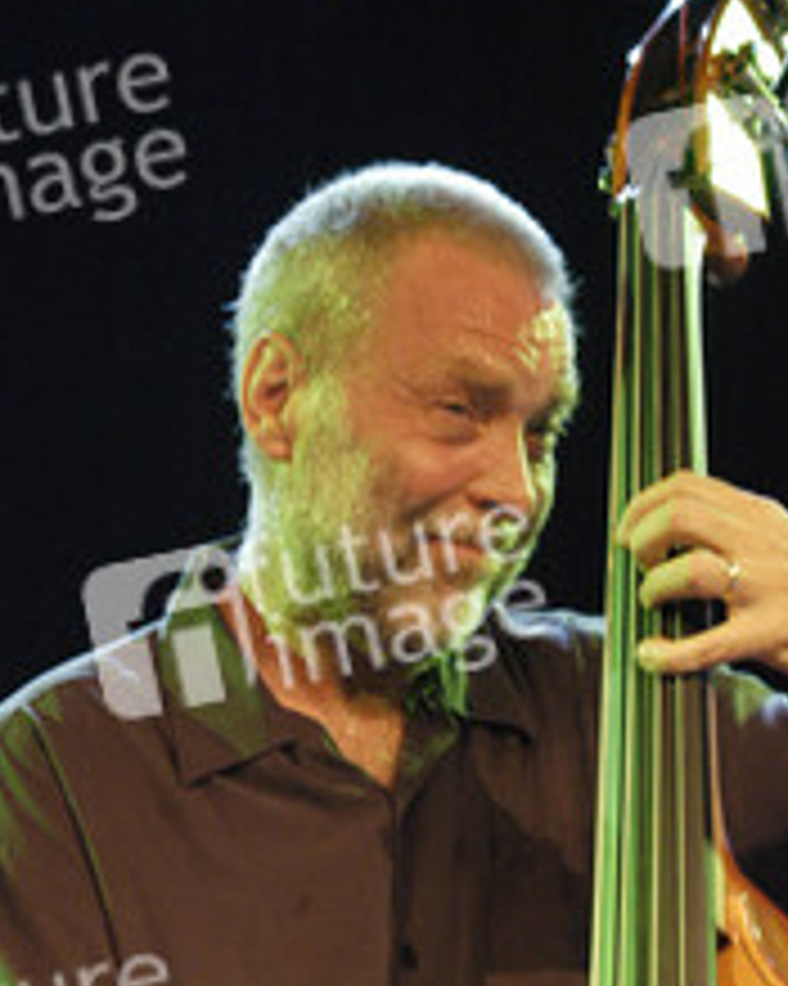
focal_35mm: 270
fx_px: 7872
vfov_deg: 7.2
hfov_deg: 5.7
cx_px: 446
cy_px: 837
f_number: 3.3
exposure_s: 1/60
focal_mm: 105
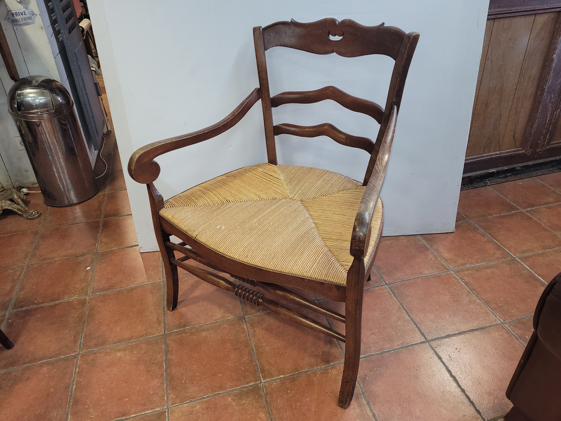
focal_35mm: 26
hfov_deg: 67.3
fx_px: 421
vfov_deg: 53.1
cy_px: 210
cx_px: 280
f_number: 1.8
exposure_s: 1/25
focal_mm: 5.4
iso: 100
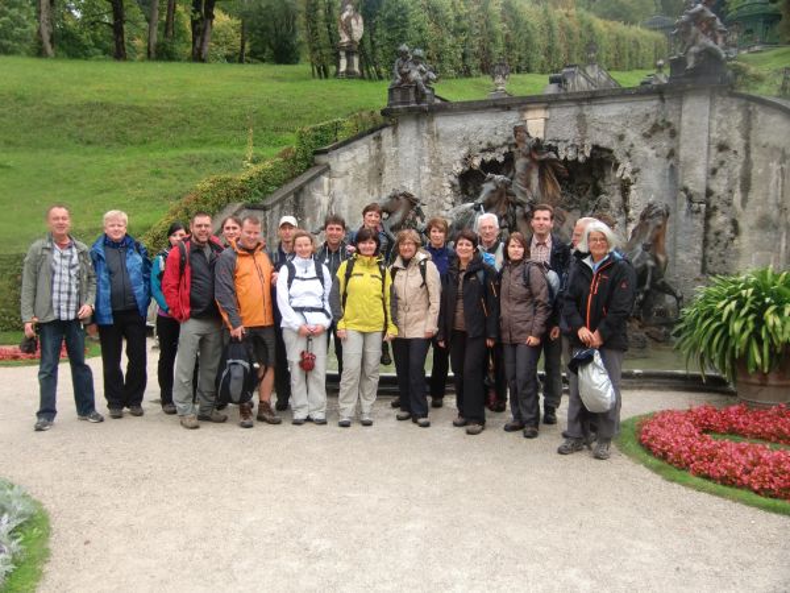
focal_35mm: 29
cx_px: 395
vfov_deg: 48.2
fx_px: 662
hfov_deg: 61.7
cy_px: 296
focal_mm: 5.2
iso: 64
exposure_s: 1/60
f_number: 3.5
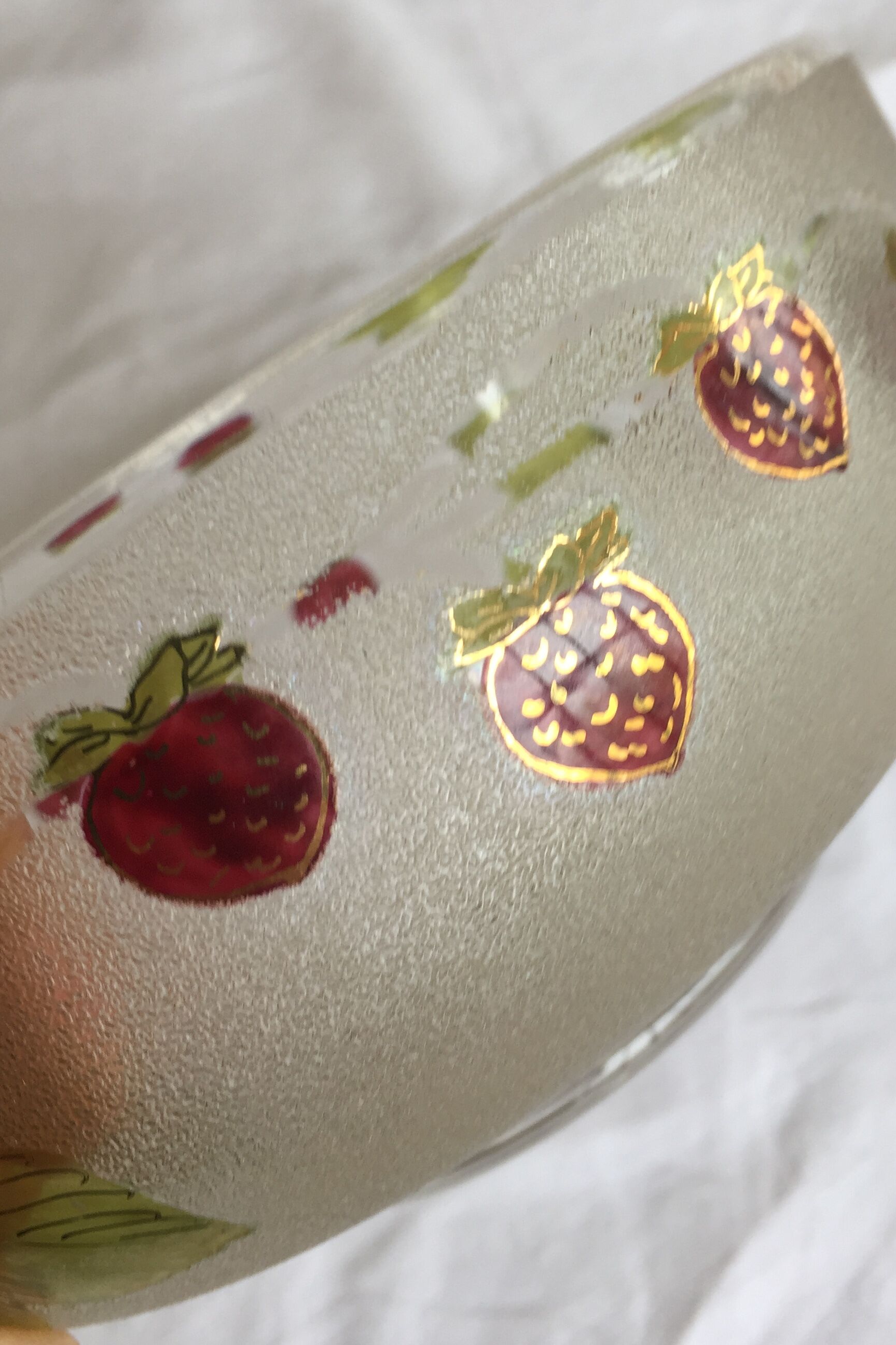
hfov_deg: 35.0
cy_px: 581
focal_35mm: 38
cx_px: 493
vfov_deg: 50.5
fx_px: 1419
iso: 32
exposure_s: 1/100
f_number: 2.2
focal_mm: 4.15
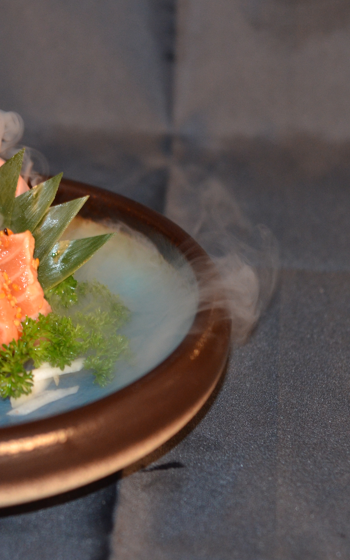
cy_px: 266
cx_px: 15
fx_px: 1877
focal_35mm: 123
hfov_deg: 10.6
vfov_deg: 17.0
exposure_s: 1/60
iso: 800
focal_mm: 50
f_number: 2.8
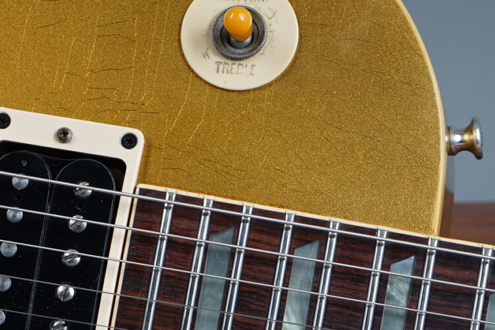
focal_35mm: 220
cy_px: 196
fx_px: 3025
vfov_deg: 6.2
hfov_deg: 9.2
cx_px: -203
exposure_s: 1/160
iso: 125
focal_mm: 65
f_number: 8
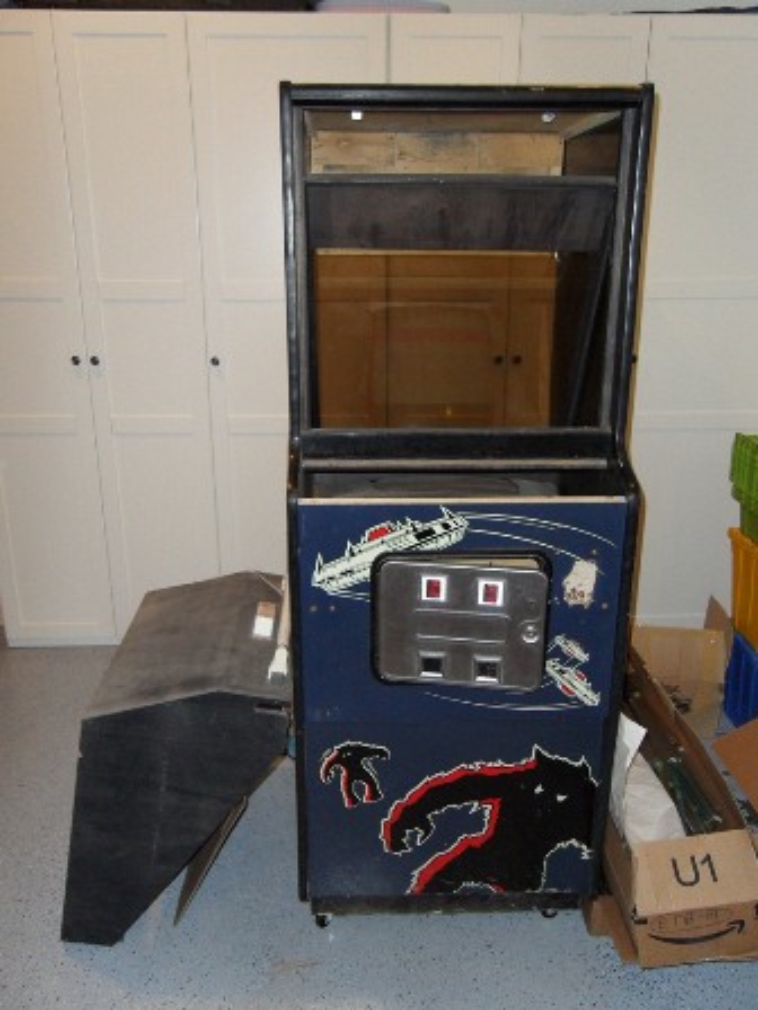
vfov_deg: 63.4
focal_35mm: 28
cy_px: 505
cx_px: 379
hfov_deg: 49.7
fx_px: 818
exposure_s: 1/45
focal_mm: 5
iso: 200
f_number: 3.4
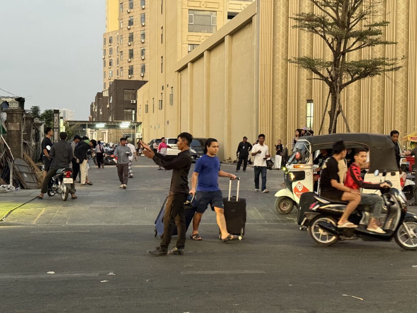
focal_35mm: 48
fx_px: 578
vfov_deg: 30.3
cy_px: 156
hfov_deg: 39.7
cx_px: 208
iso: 320
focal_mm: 6.76
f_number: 1.78
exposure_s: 1/33
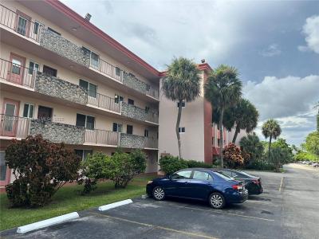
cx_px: 160
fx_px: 221
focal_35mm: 24
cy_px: 120
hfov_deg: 71.6
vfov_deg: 56.8
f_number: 1.78
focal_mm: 6.86
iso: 80
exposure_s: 1/2353
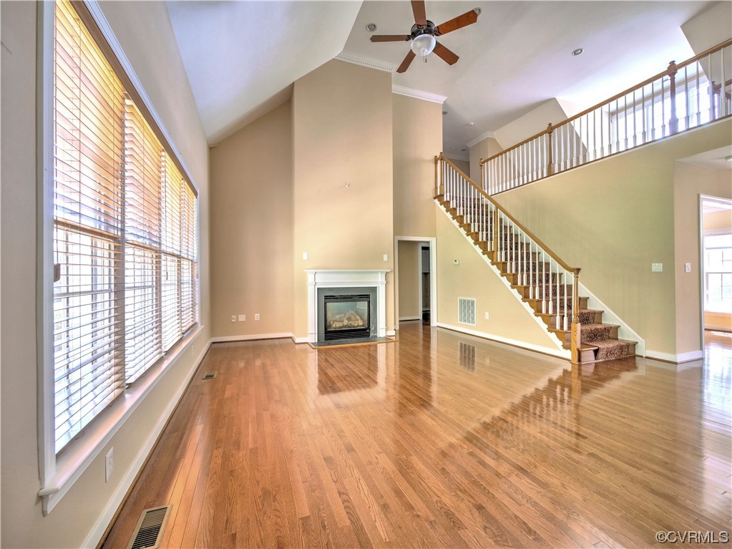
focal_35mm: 14
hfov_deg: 102.1
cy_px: 274
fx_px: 296
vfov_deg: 85.7
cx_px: 366
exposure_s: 1/10
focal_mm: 7
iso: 400
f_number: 4
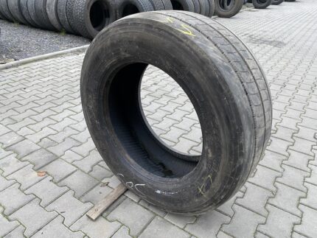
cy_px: 119
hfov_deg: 67.3
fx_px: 238
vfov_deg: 53.1
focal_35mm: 26
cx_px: 158
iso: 100
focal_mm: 4.25
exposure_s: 1/50
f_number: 1.8
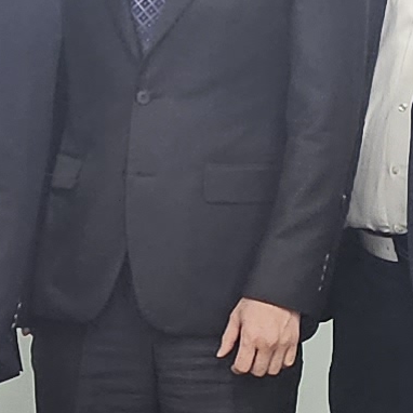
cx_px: -656
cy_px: 322
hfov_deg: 7.3
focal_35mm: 222
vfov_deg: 7.9
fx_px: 2997
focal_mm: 5
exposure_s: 1/120
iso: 160
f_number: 1.8
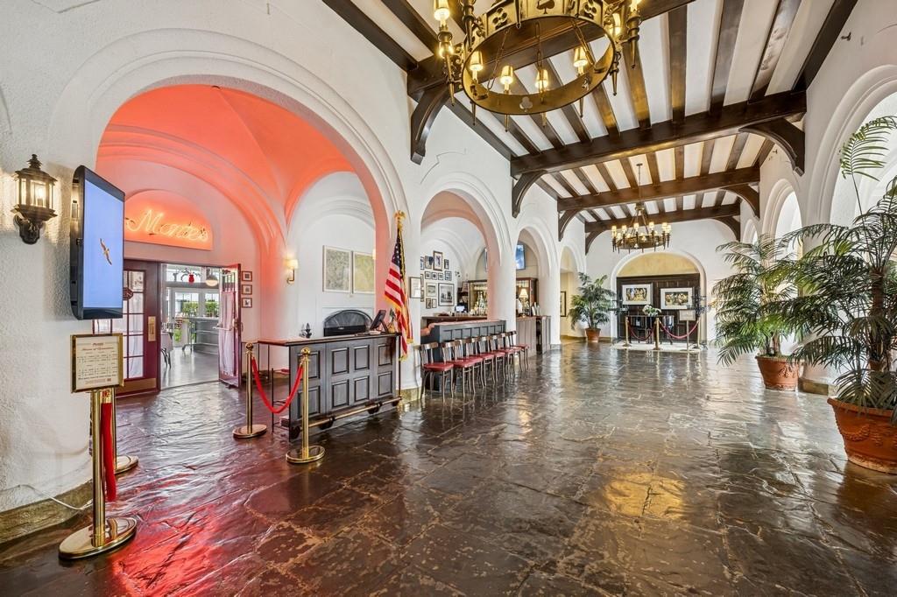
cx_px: 448
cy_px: 298
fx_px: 349
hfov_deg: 104.3
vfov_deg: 81.2
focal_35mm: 14
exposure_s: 1/15
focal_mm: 14
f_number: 8
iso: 400
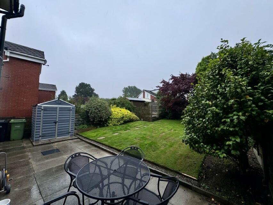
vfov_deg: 85.7
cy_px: 102
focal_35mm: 14
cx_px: 136
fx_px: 110
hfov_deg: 102.1
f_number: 2.2
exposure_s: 1/620
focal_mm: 2.22
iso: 50
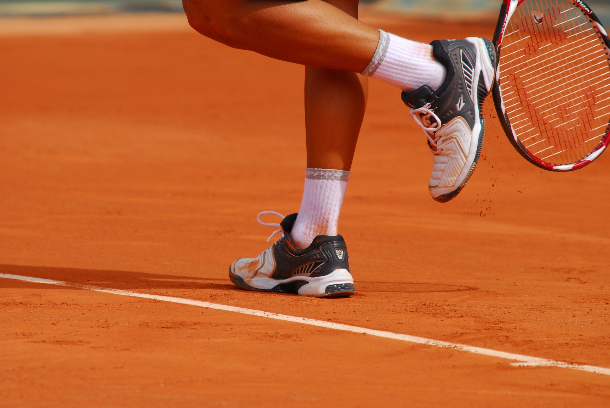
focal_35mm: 420
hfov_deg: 4.9
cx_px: 305
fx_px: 7125
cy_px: 204
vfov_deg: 3.3
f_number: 5.6
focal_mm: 280
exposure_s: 1/1250
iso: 320
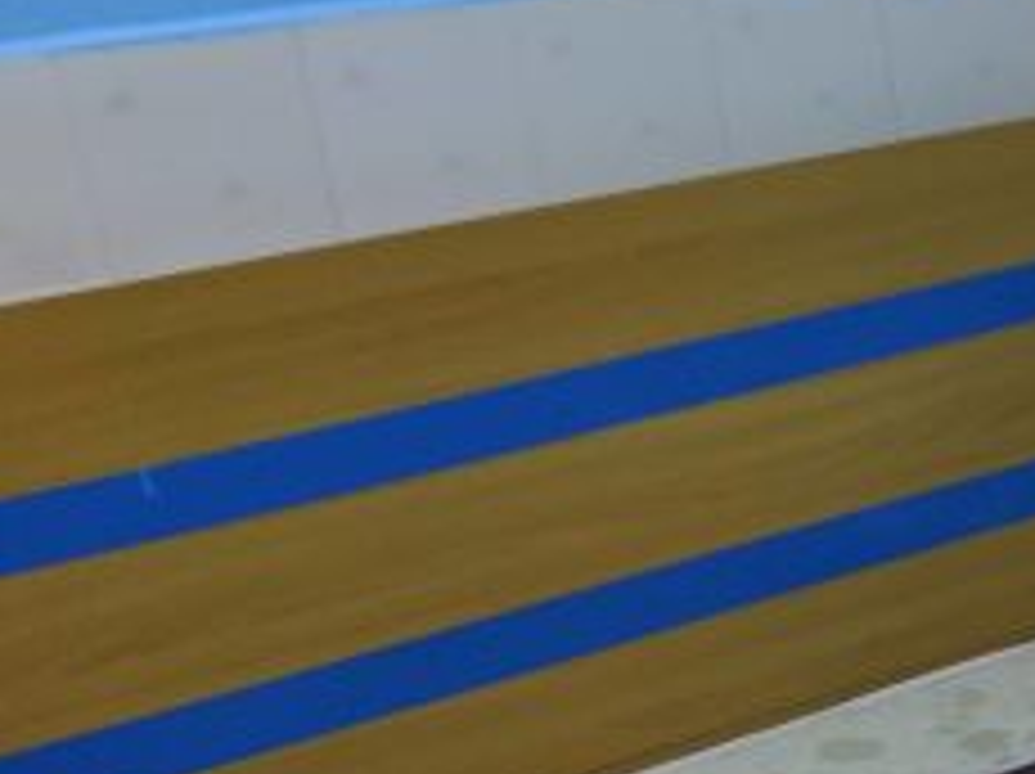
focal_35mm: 94
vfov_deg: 15.3
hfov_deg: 17.8
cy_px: 855
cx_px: 1724
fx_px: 2808
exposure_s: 1/50
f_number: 1.75
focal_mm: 4.75
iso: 1000
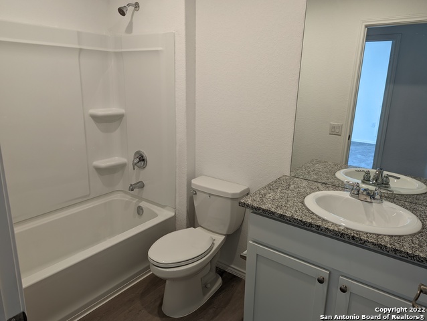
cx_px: 214
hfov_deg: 71.5
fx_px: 296
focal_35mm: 24
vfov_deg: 56.9
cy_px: 160
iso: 48
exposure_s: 1/40
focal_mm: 6.81
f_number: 1.85
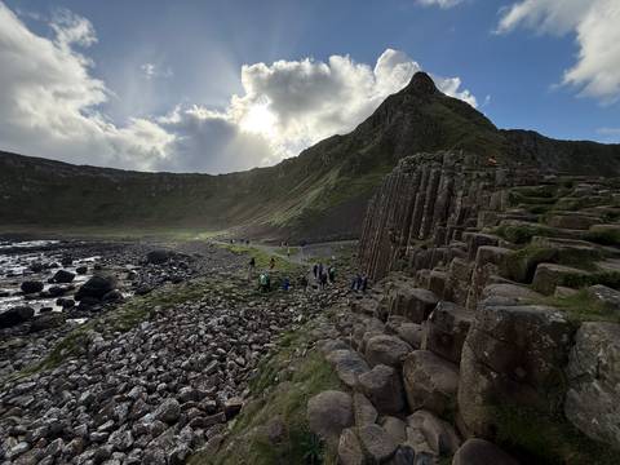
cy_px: 232
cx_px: 310
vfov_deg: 85.7
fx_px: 251
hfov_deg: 102.1
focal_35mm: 14
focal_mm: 2.22
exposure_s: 1/1464
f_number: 2.2
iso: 50
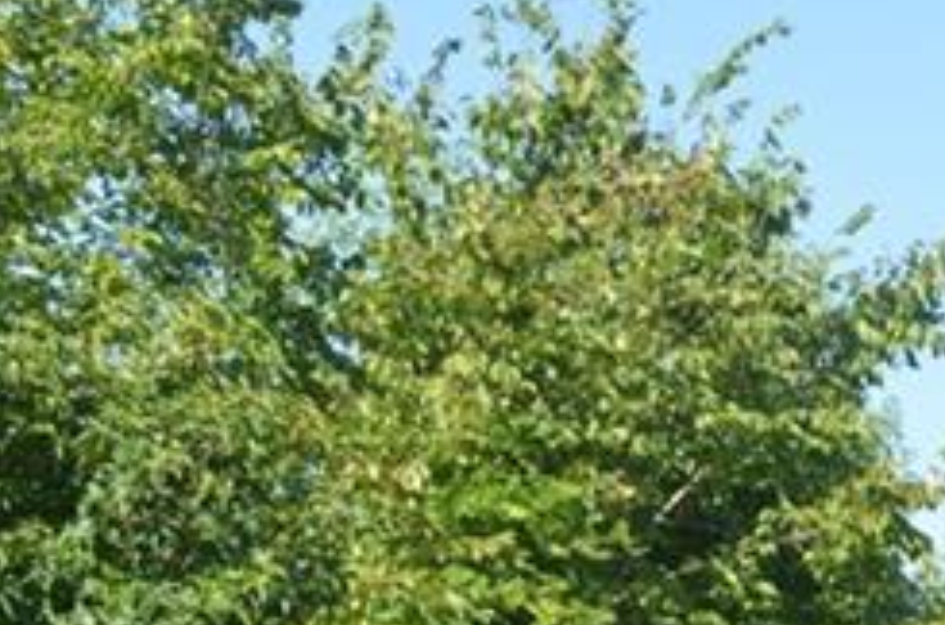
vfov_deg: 11.7
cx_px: 1601
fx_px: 2959
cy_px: 841
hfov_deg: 15.9
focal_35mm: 113
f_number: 7.1
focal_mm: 18
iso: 100
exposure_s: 1/200
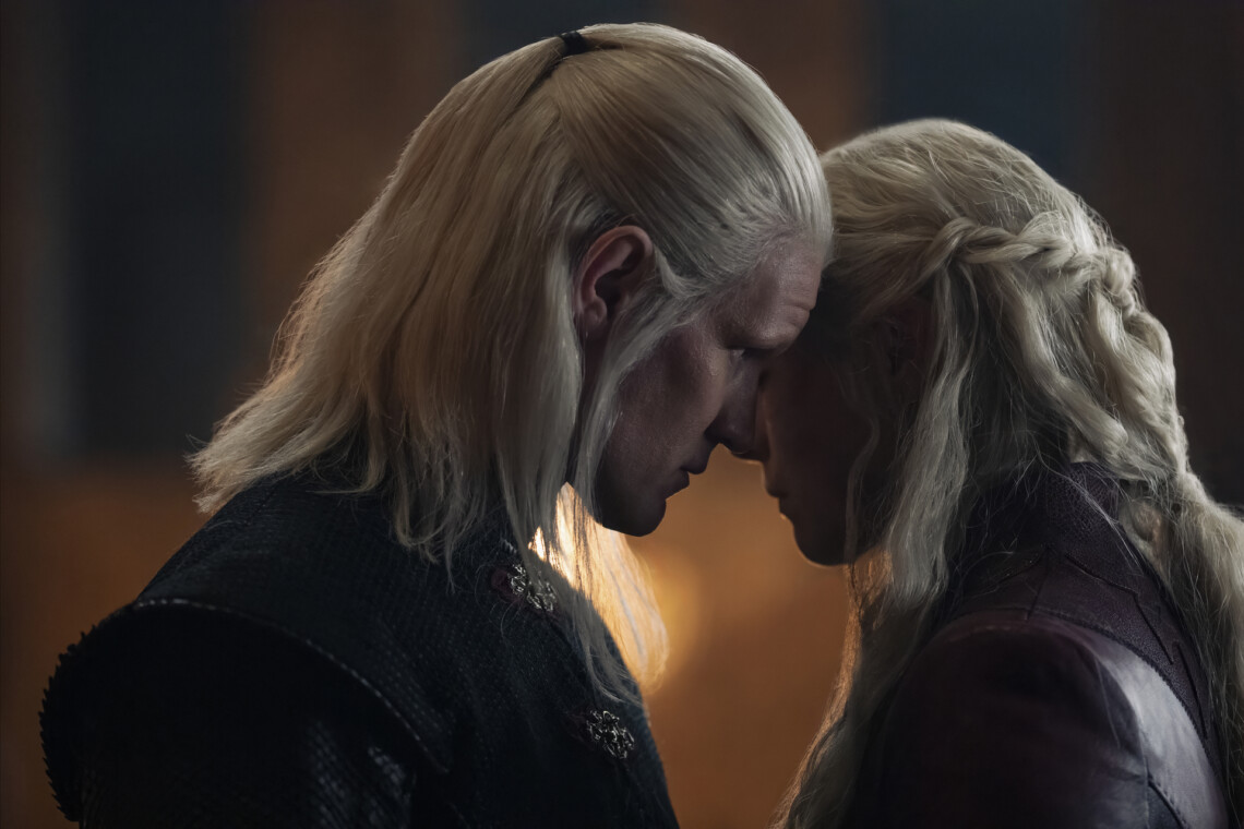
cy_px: 414
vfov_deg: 6.8
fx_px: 6980
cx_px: 622
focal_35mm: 202
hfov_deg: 10.2
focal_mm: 135
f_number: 1.8
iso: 4000
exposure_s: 1/100
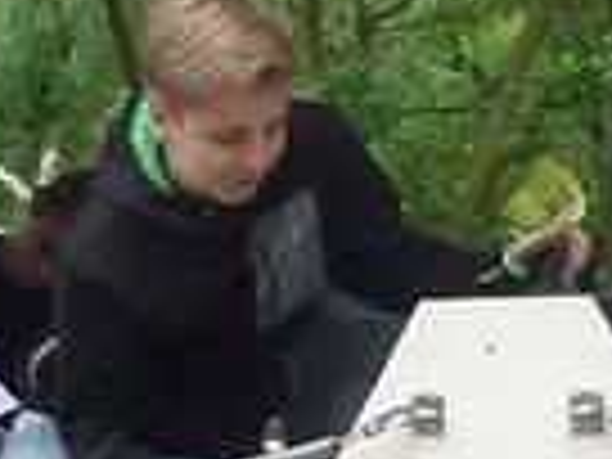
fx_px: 2811
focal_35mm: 159
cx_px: -292
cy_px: 461
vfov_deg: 9.3
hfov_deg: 11.9
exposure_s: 1/250
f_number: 3.5
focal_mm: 4.1
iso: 200
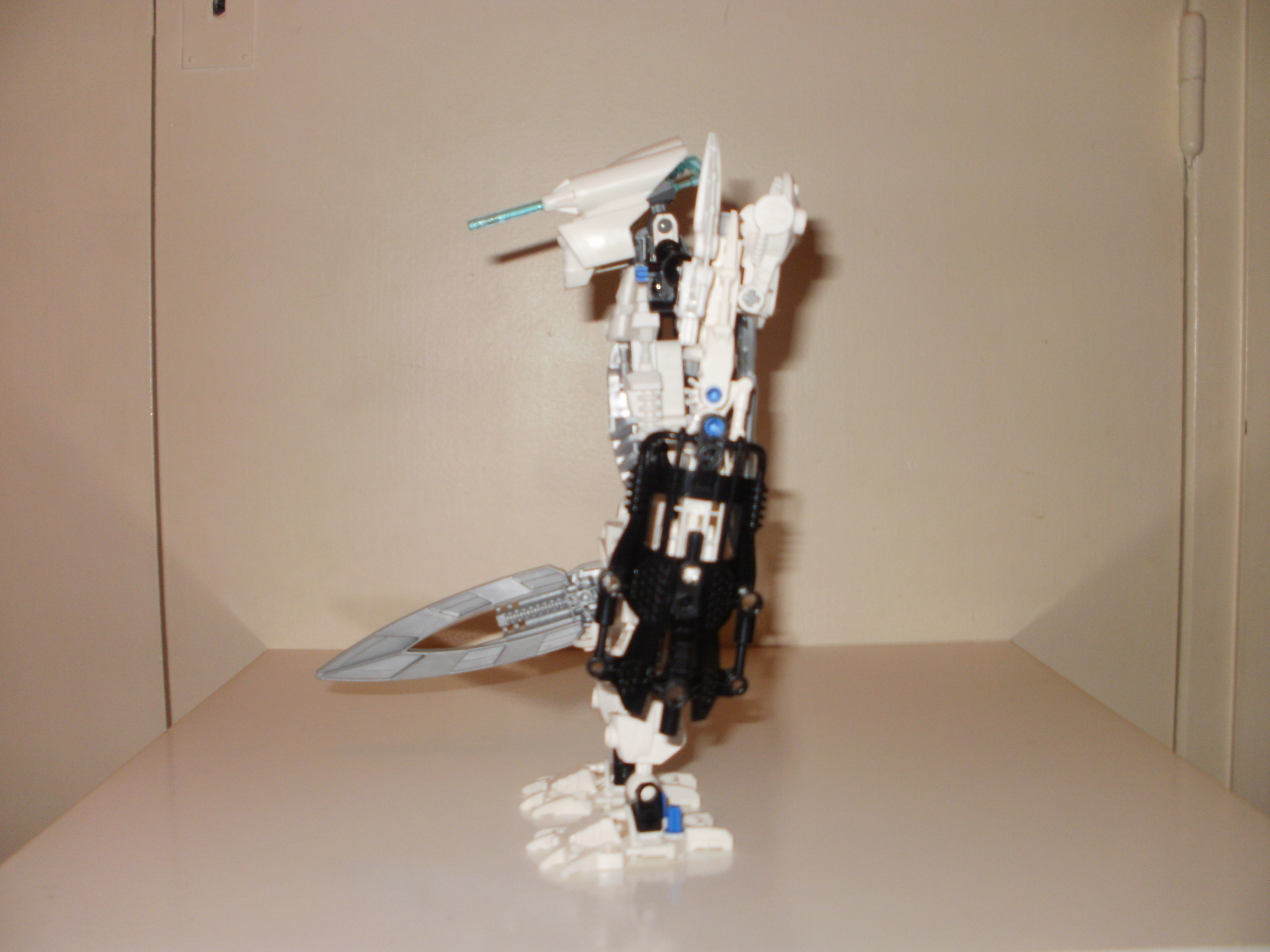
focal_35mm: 36
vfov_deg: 39.7
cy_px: 476
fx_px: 1321
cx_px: 635
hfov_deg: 51.4
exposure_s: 1/30
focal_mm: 6.3
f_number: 3.5
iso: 125
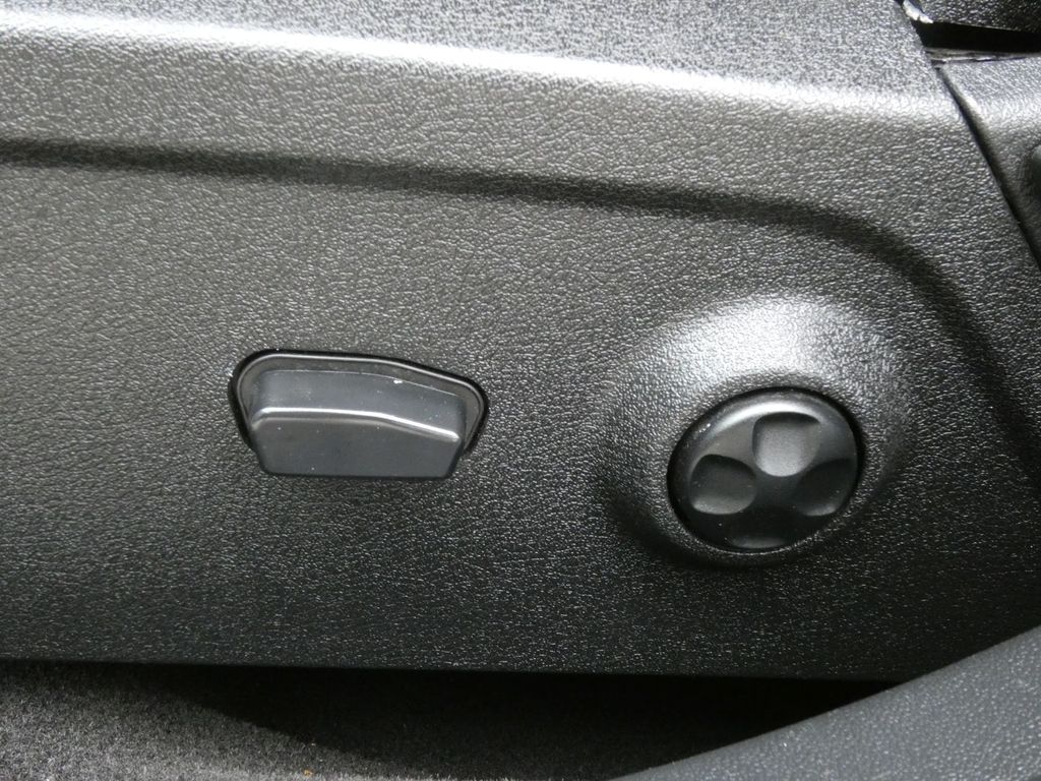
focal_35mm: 39
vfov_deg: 36.8
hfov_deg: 47.9
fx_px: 1173
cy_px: 390
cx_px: 520
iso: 1000
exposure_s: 1/80
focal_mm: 7.1
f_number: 5.6
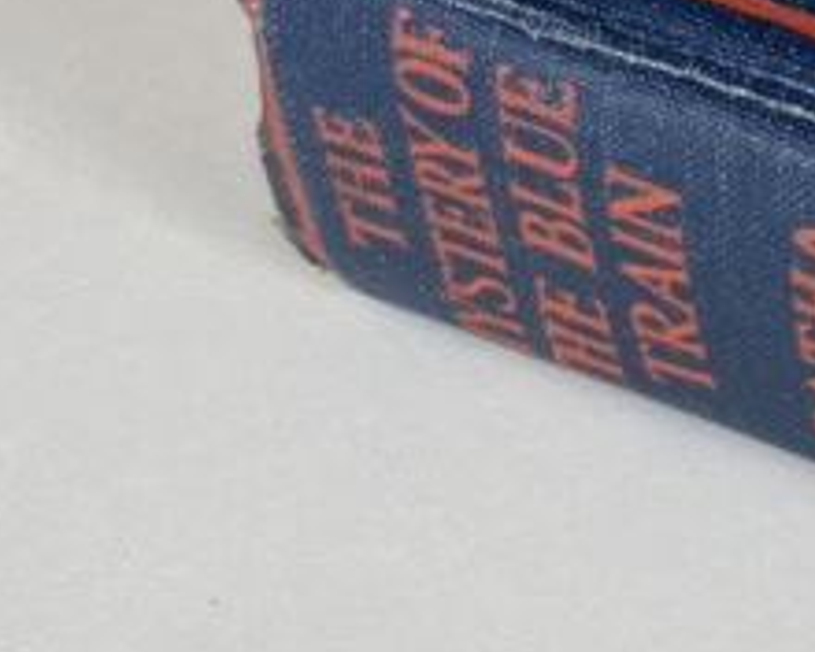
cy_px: 270
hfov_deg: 13.9
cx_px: 1600
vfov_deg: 13.1
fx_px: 2846
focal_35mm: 118
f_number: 1.6
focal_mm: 4.2
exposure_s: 1/121
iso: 50
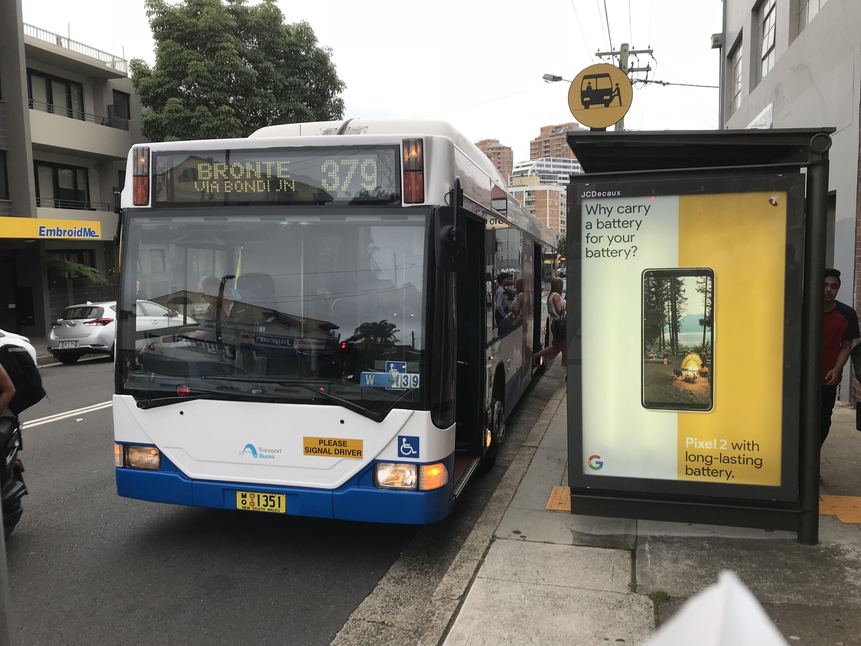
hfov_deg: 63.4
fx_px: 696
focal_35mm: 28
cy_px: 323
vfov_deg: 49.7
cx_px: 430
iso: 20
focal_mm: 3.99
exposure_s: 1/218
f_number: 1.8
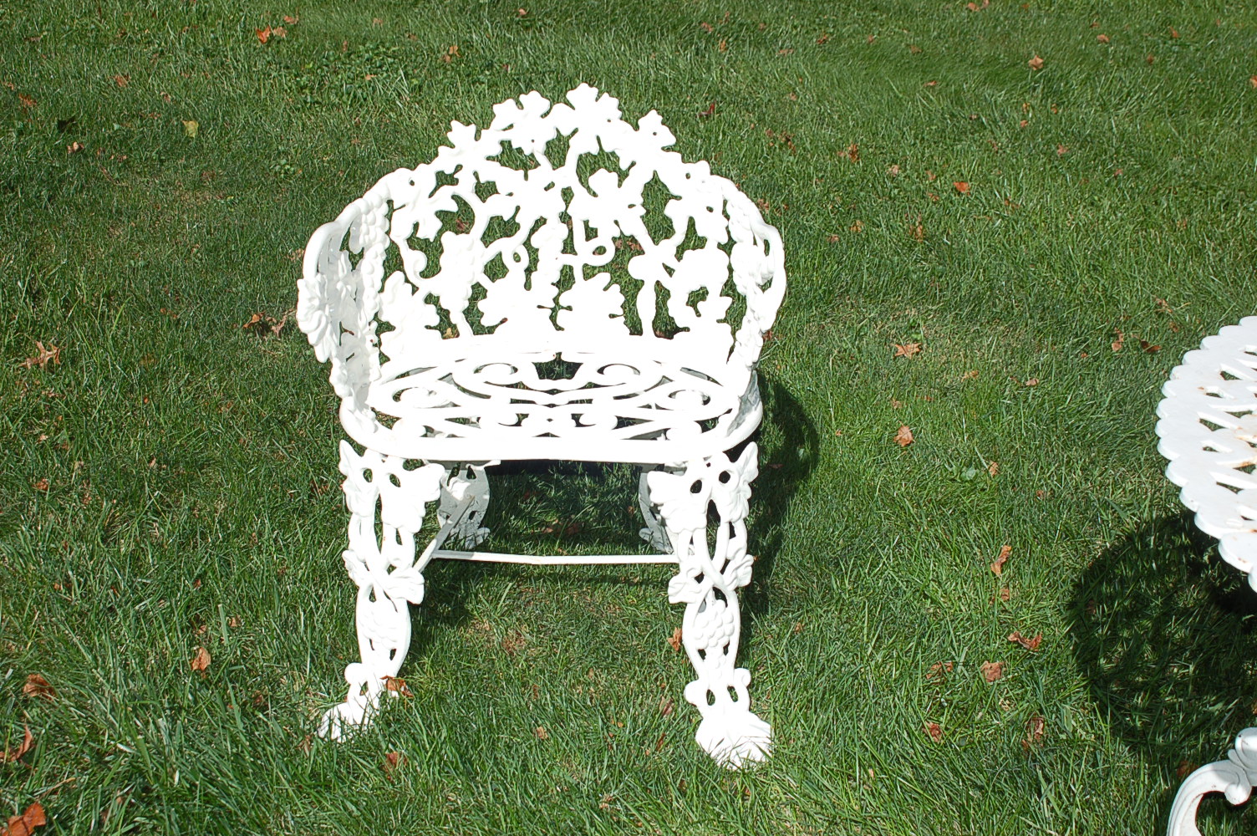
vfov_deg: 26.4
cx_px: 628
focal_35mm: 51
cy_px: 418
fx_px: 1779
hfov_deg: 38.9
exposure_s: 1/500
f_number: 10
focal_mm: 34
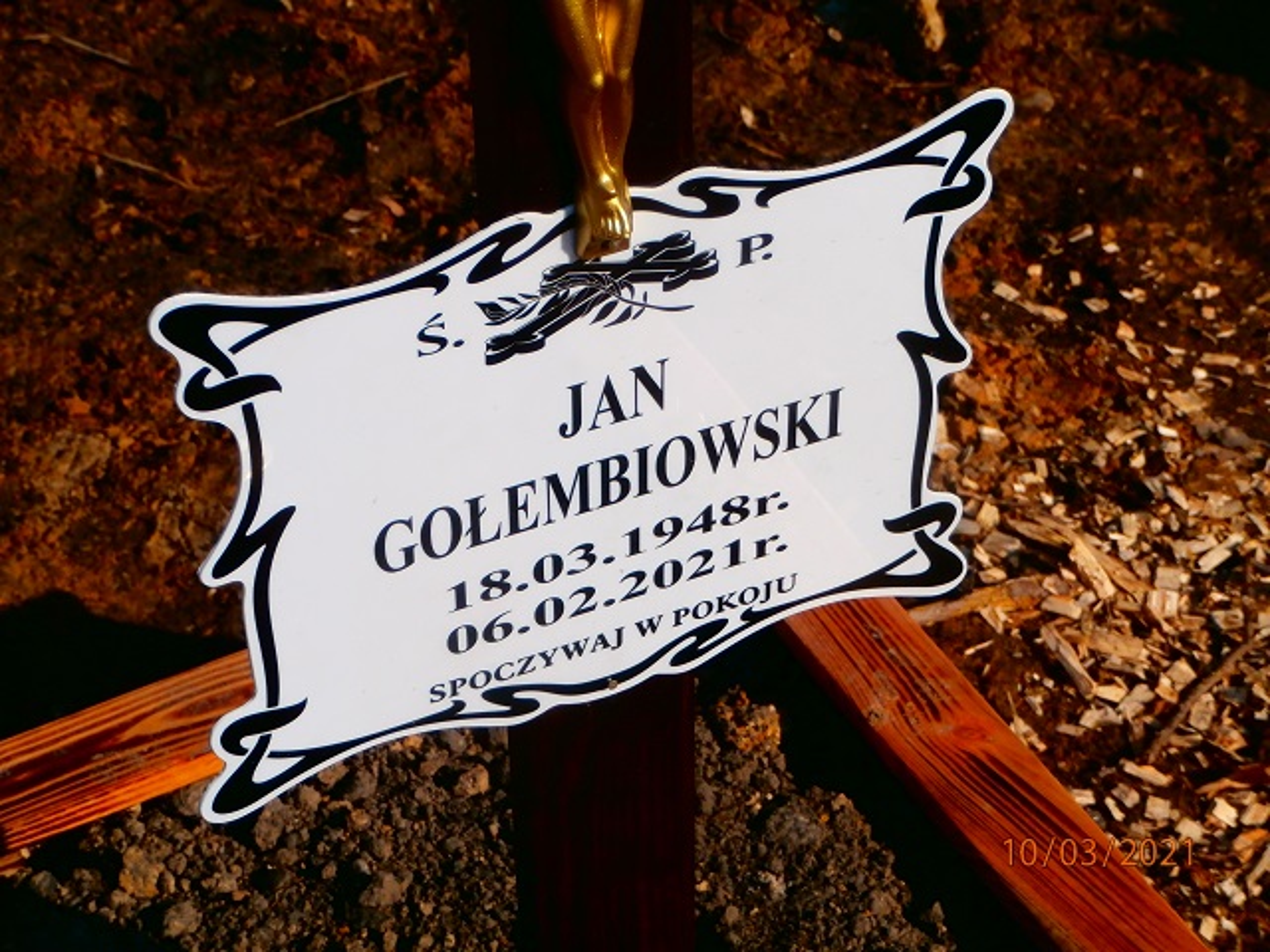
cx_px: 635
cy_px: 476
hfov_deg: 22.8
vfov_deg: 17.2
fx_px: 3155
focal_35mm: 86
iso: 100
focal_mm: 15.16
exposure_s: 1/1000
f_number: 5
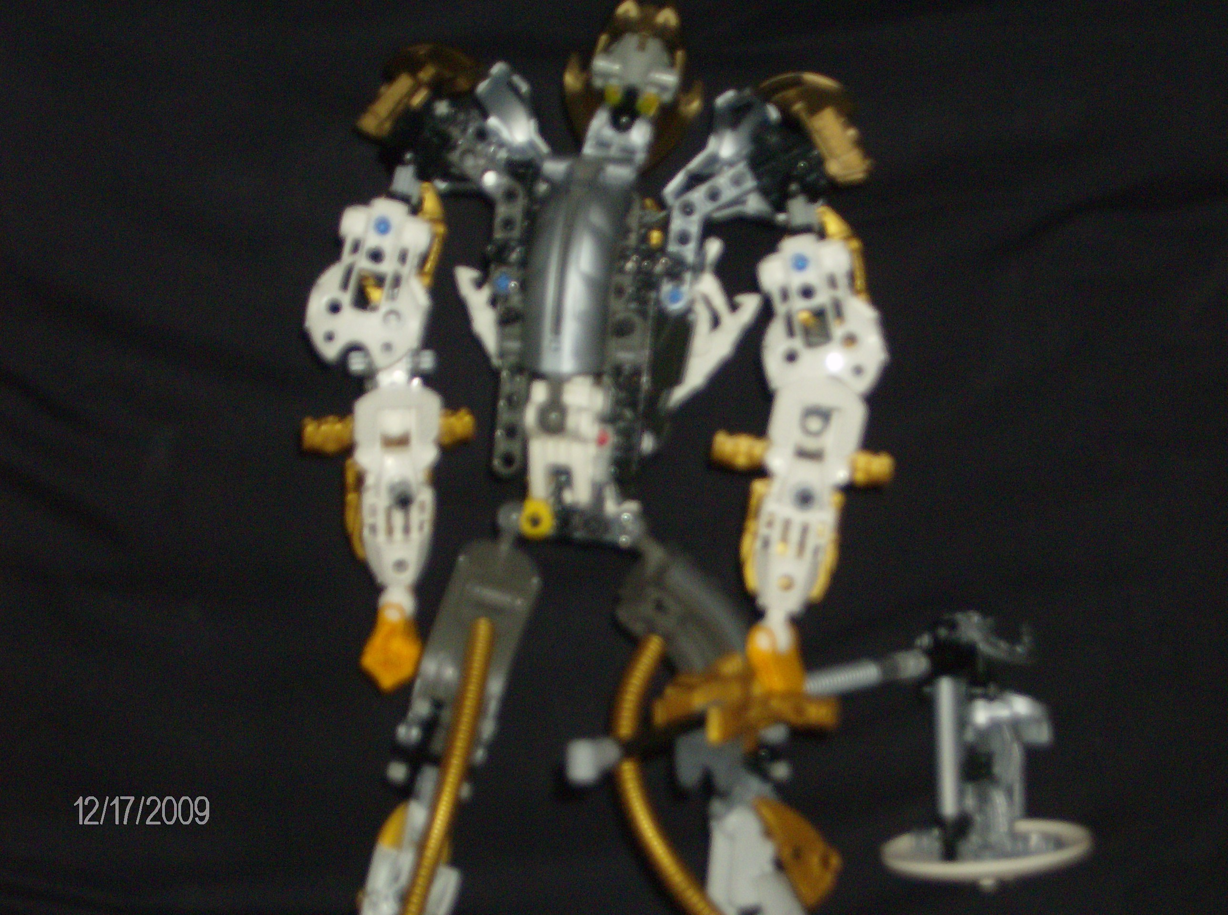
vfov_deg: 14.7
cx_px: 614
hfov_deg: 19.7
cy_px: 458
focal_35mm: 100
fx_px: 3540
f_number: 4.6
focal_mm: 16.6
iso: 200
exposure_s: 1/113
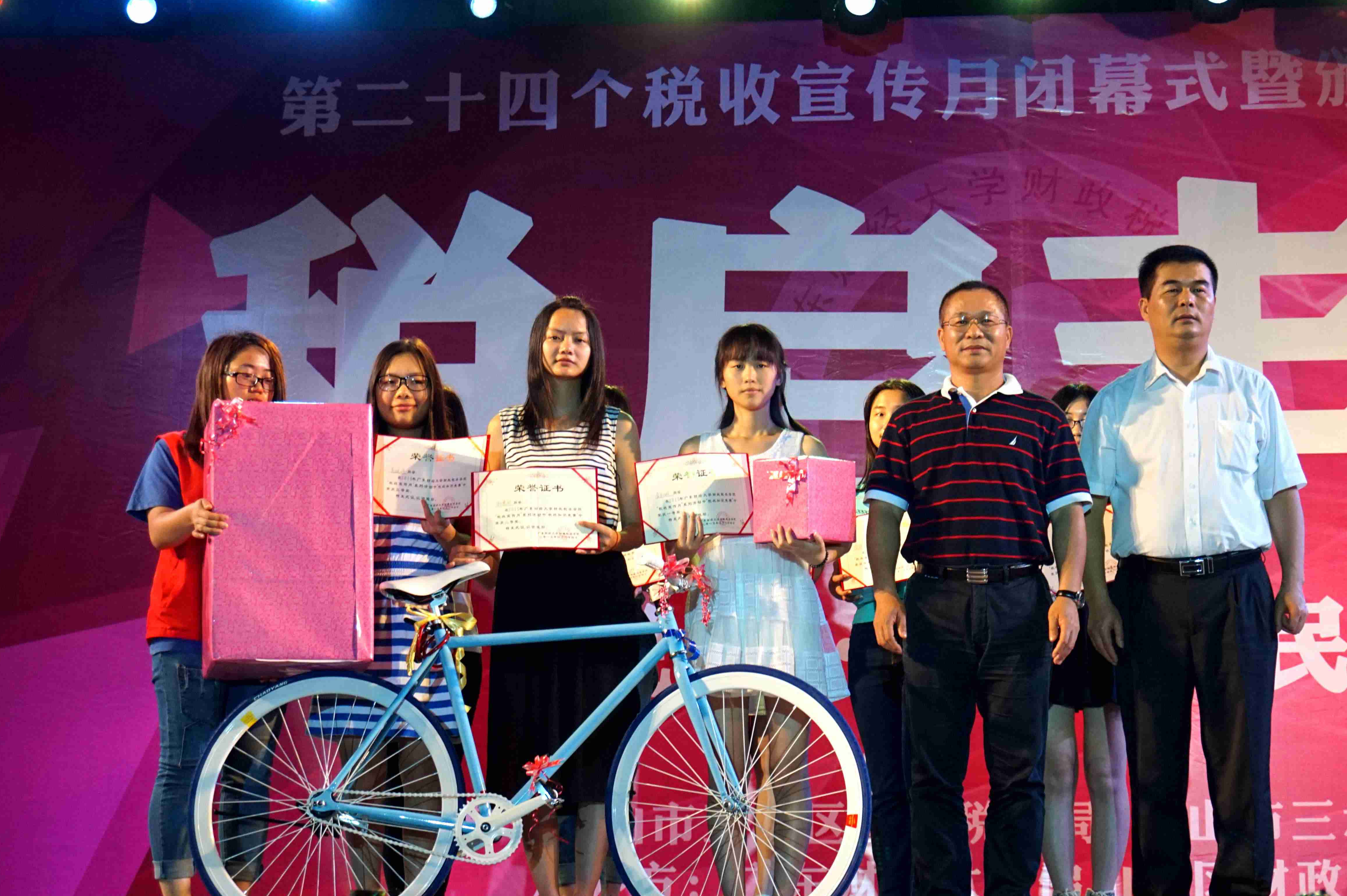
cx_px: 774
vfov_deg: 20.3
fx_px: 2506
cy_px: 455
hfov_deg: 30.0
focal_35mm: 67
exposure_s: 1/160
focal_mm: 38
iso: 800
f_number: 5.6
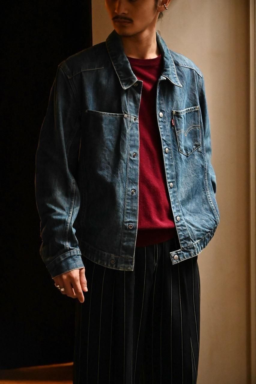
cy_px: 192
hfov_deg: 21.2
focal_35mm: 64
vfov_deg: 31.4
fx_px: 683
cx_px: 128
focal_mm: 64
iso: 10000
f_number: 5
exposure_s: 1/160
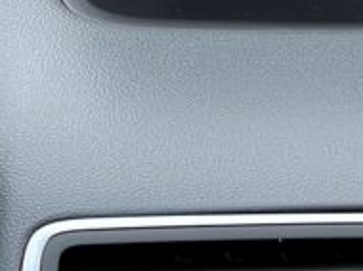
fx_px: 2828
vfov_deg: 5.5
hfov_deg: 7.3
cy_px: -113
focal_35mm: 270
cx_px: 397
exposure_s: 1/167
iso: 20
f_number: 2.2
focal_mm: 7.5
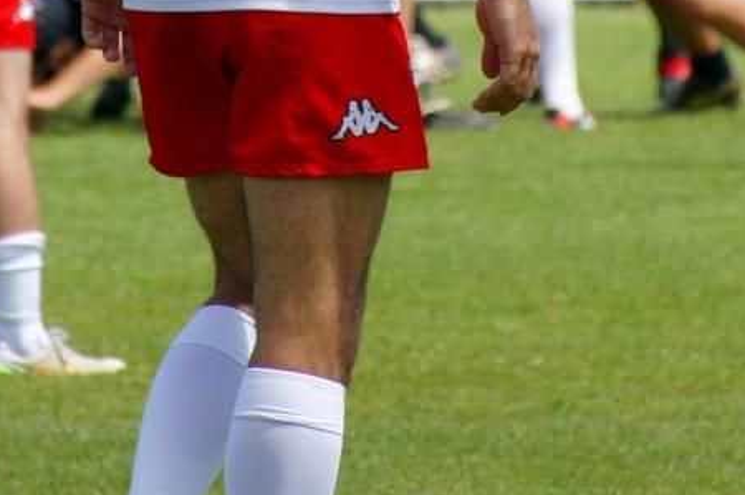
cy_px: -191
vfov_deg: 1.1
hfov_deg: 1.6
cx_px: 275
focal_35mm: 1279
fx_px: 26439
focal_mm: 300
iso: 400
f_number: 11
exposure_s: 1/640
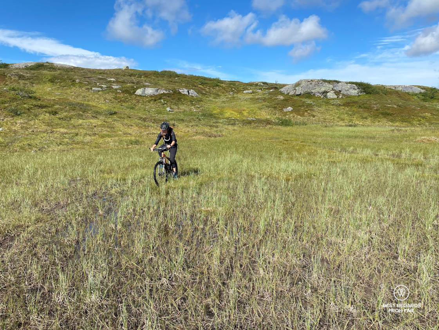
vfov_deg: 53.1
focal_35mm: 26
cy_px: 165
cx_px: 220
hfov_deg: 67.3
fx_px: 330
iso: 32
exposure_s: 1/2513
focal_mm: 4.25
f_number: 1.8
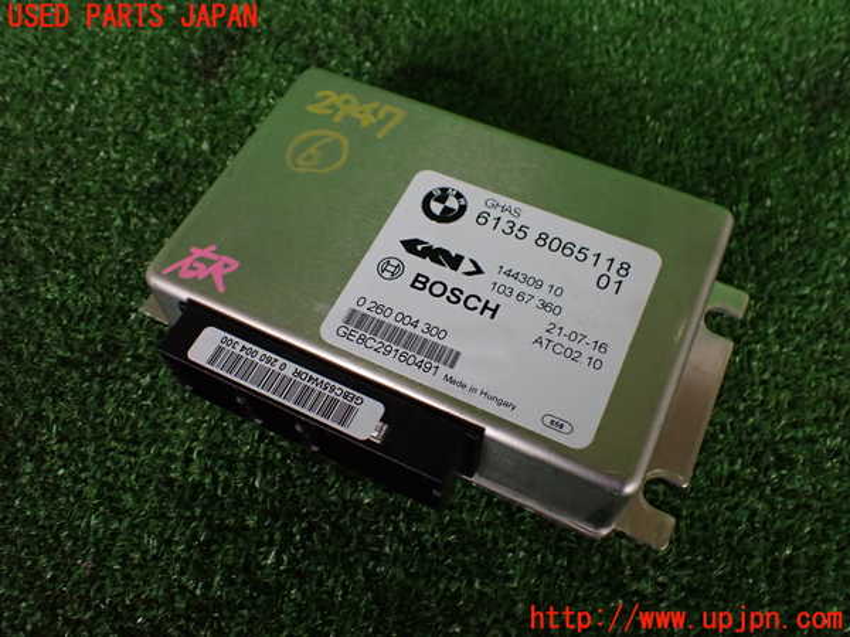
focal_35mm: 30
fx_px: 737
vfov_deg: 46.8
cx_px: 425
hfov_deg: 60.0
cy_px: 318
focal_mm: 5.4
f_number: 2.3
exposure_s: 1/100
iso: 800
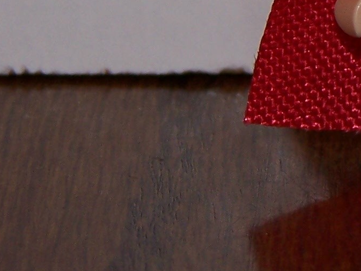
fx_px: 4193
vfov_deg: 3.7
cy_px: -68
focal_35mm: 402
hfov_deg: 4.9
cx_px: 496
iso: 80
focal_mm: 17.5
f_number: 3.2
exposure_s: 1/100
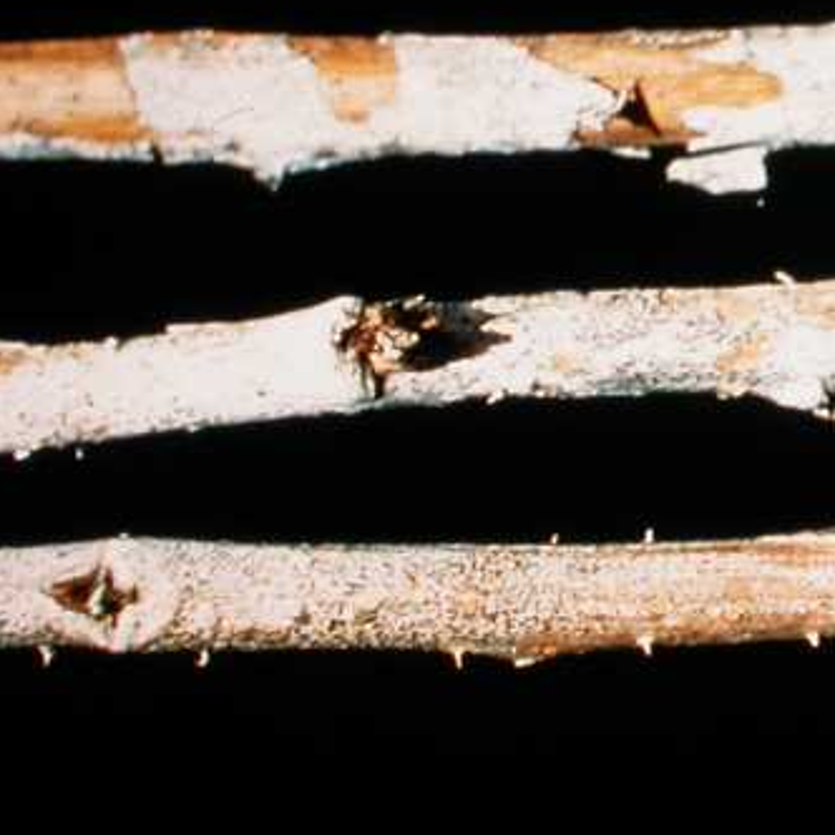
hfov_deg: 10.4
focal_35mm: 166
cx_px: 958
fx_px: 4530
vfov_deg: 10.5
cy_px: 241
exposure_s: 1/235
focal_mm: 16.2
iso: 100
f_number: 8.9
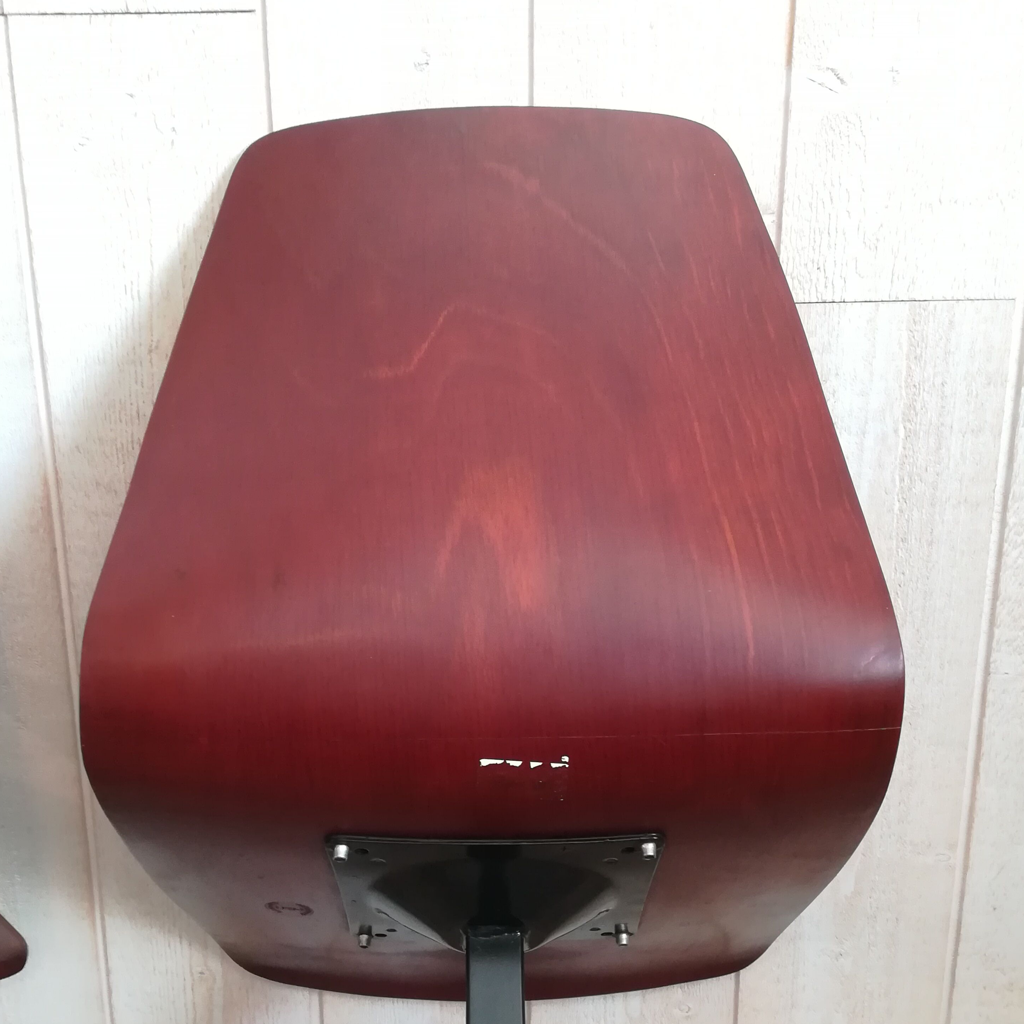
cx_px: 507
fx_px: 1339
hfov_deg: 41.9
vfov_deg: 41.7
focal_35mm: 40
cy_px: 608
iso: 250
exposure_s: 1/33.3
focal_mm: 3.83
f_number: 2.2
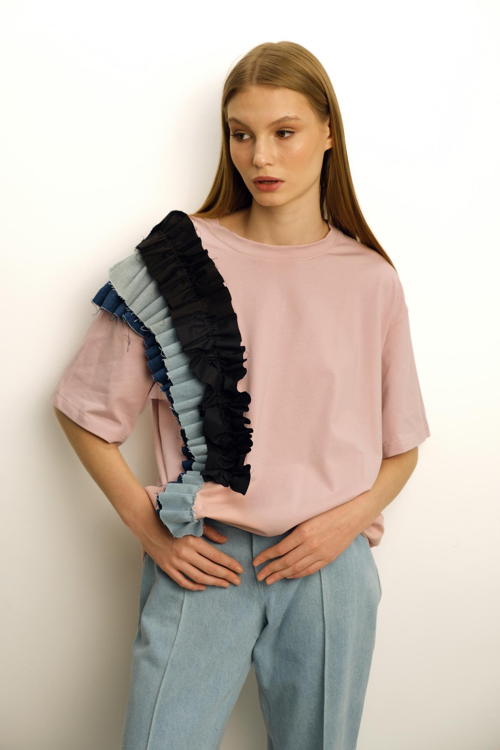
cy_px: 375
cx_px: 250
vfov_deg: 31.4
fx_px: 1333
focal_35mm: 64
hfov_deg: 21.2
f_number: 3.2
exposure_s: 1/200
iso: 500
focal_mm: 42.7
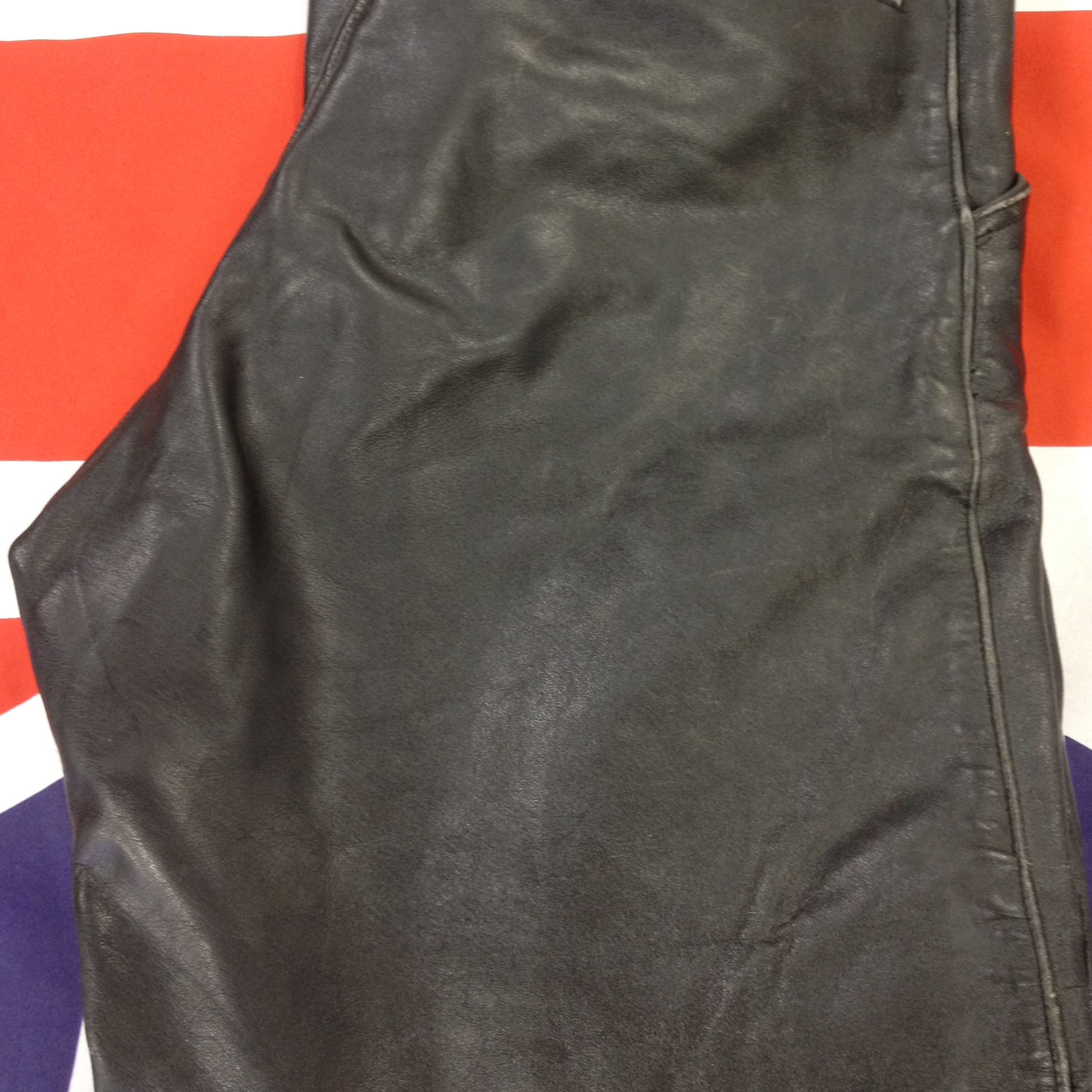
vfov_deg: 36.7
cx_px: 590
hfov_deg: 36.8
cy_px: 440
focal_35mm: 46
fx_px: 1642
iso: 125
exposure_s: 1/20
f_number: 2.4
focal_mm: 4.28
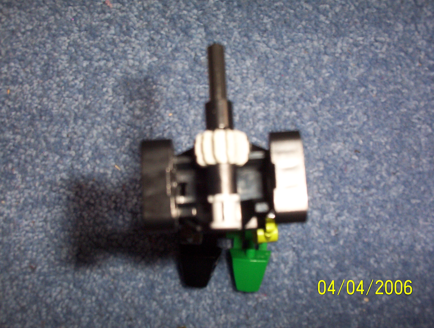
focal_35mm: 39
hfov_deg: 47.8
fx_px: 490
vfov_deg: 37.0
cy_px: 164
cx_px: 217
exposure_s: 1/30
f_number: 4.5
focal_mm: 6
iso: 140
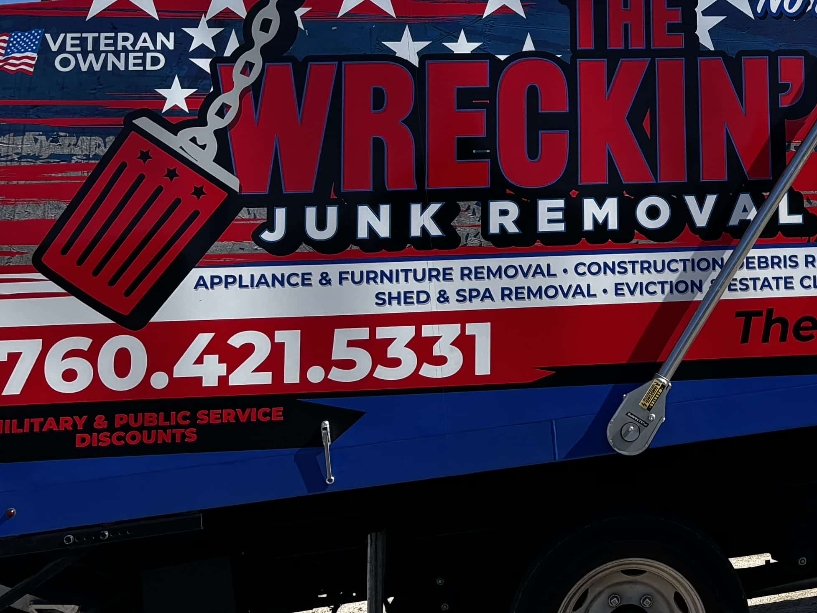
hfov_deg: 24.3
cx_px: 853
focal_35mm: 76
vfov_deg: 19.0
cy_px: 44
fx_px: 1794
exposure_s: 1/3413
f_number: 1.6
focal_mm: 5.96
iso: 50
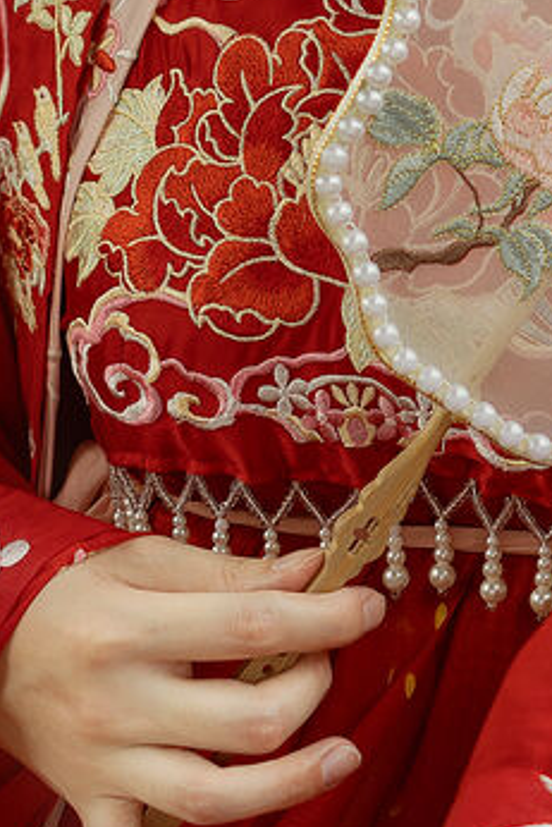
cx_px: 779
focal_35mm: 260
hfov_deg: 5.3
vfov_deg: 7.9
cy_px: -11
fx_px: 5974
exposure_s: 1/125
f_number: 2.8
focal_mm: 50
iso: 100
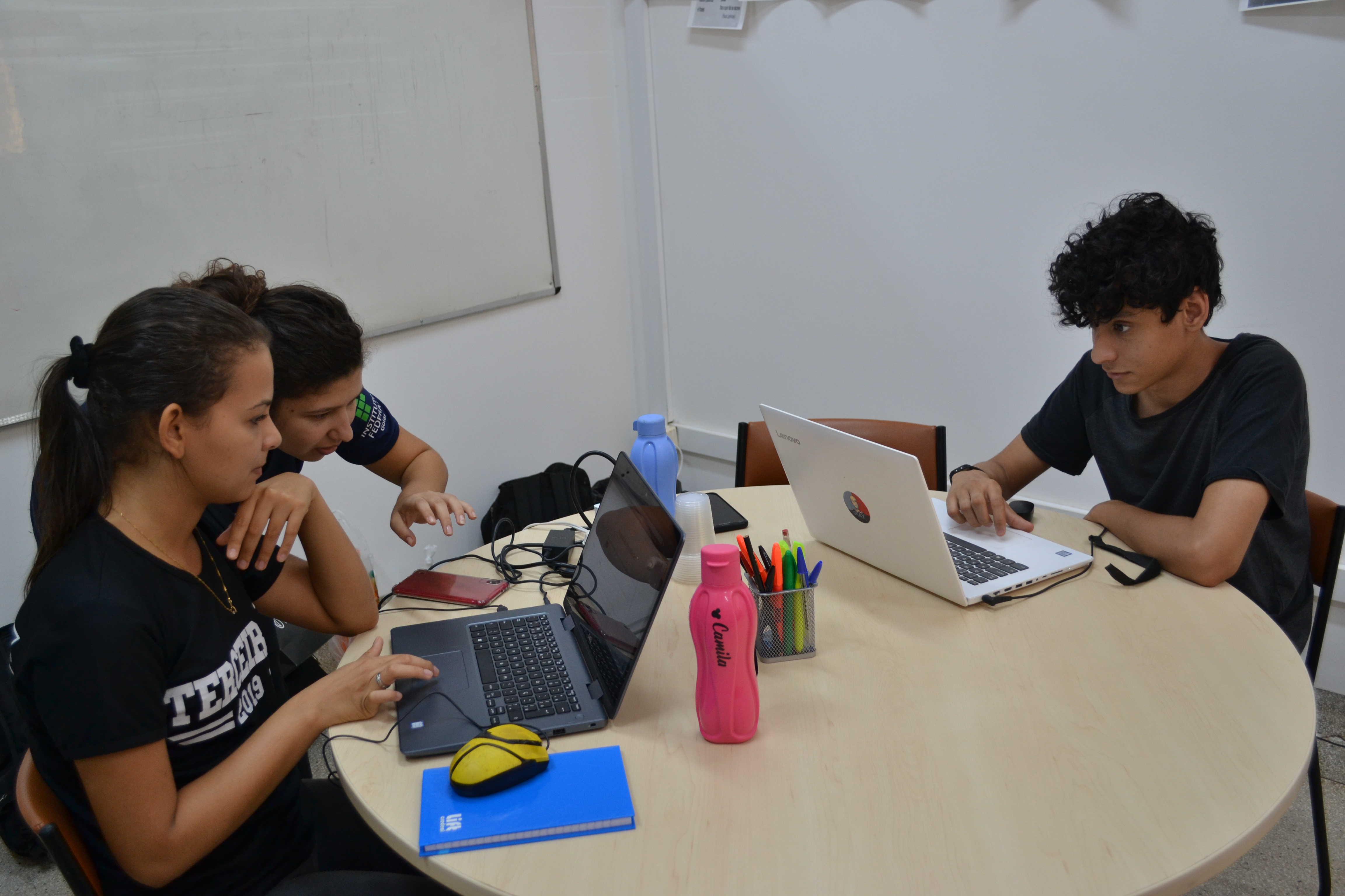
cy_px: 448
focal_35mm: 33
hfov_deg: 57.2
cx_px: 672
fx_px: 1233
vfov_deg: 40.0
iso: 400
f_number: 3.8
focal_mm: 22
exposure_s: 1/60
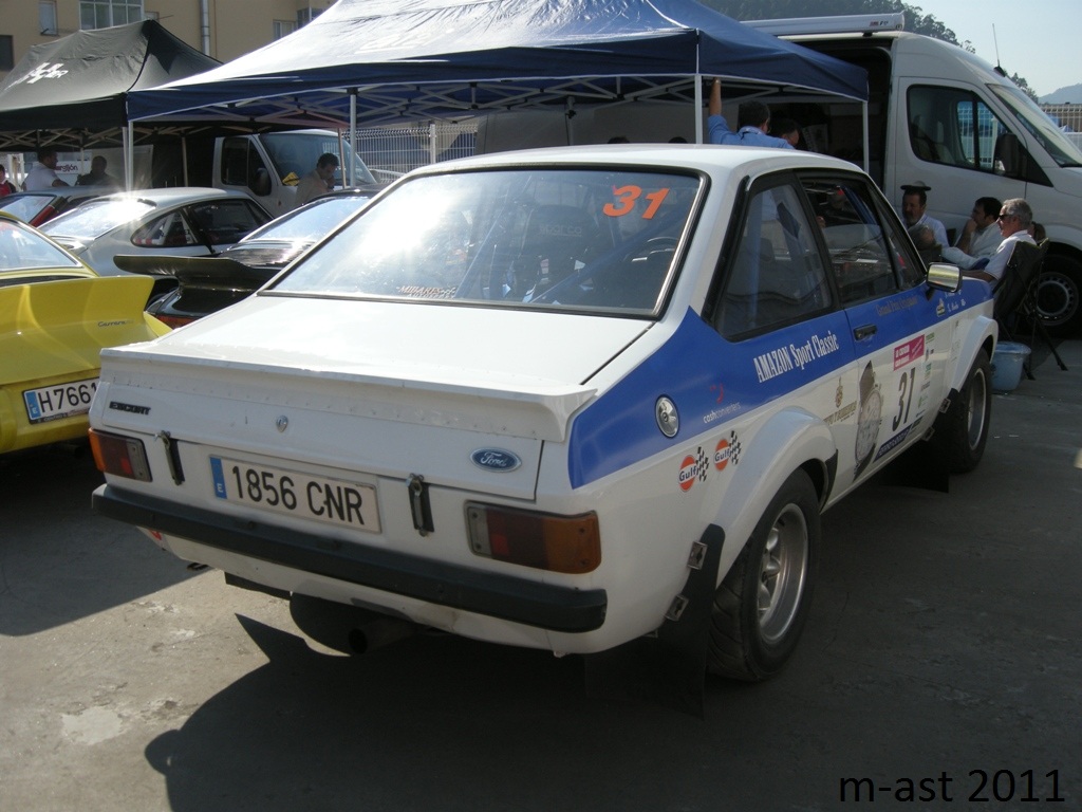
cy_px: 406
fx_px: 1094
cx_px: 541
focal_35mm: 35
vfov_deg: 40.7
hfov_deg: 52.6
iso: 64
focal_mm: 7.5
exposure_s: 1/689
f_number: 3.8
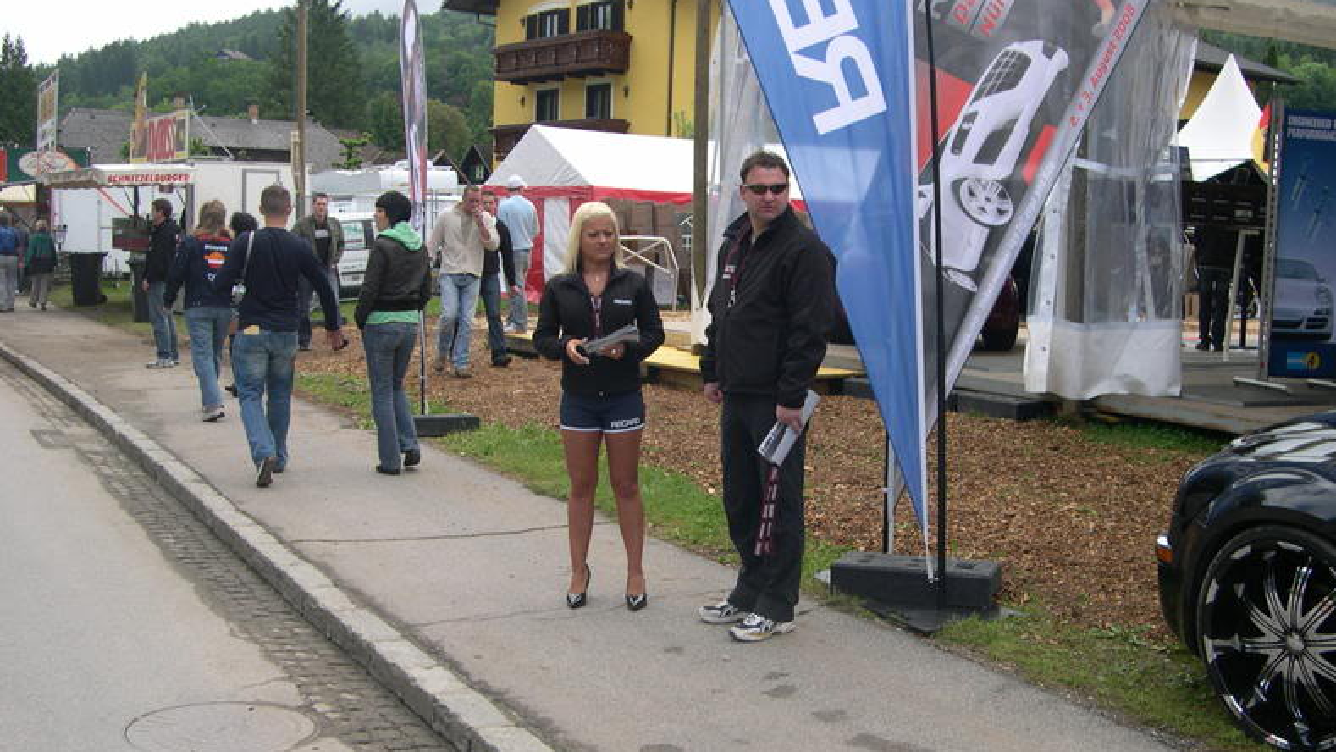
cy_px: 437
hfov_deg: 48.4
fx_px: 1488
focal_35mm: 42
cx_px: 664
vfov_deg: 28.3
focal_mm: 8
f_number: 2.8
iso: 100
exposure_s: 1/619
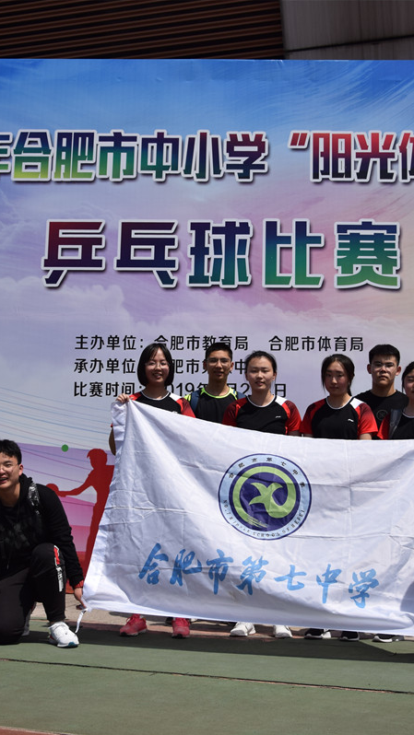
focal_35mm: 52
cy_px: 368
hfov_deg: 23.0
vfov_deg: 39.9
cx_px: 275
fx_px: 1015
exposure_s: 1/2000
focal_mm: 22
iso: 100
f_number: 3.8
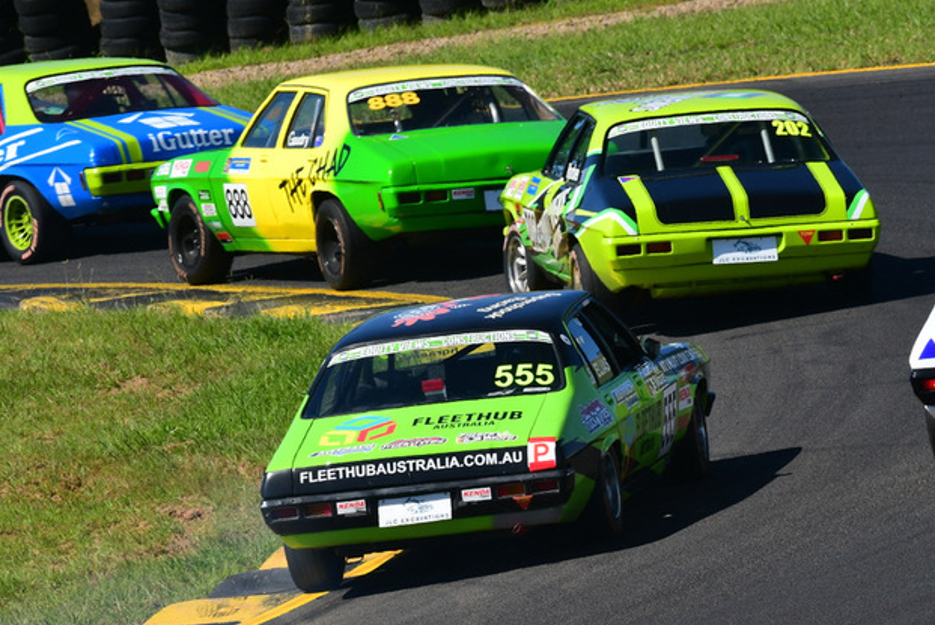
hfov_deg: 3.1
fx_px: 17075
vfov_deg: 2.1
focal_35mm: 657
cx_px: 539
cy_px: 392
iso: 500
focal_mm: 340
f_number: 13
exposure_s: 1/640
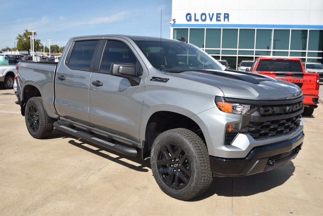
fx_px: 323
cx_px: 162
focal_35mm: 36
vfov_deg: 36.9
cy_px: 108
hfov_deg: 53.1
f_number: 4.5
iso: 100
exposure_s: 1/800
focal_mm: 24
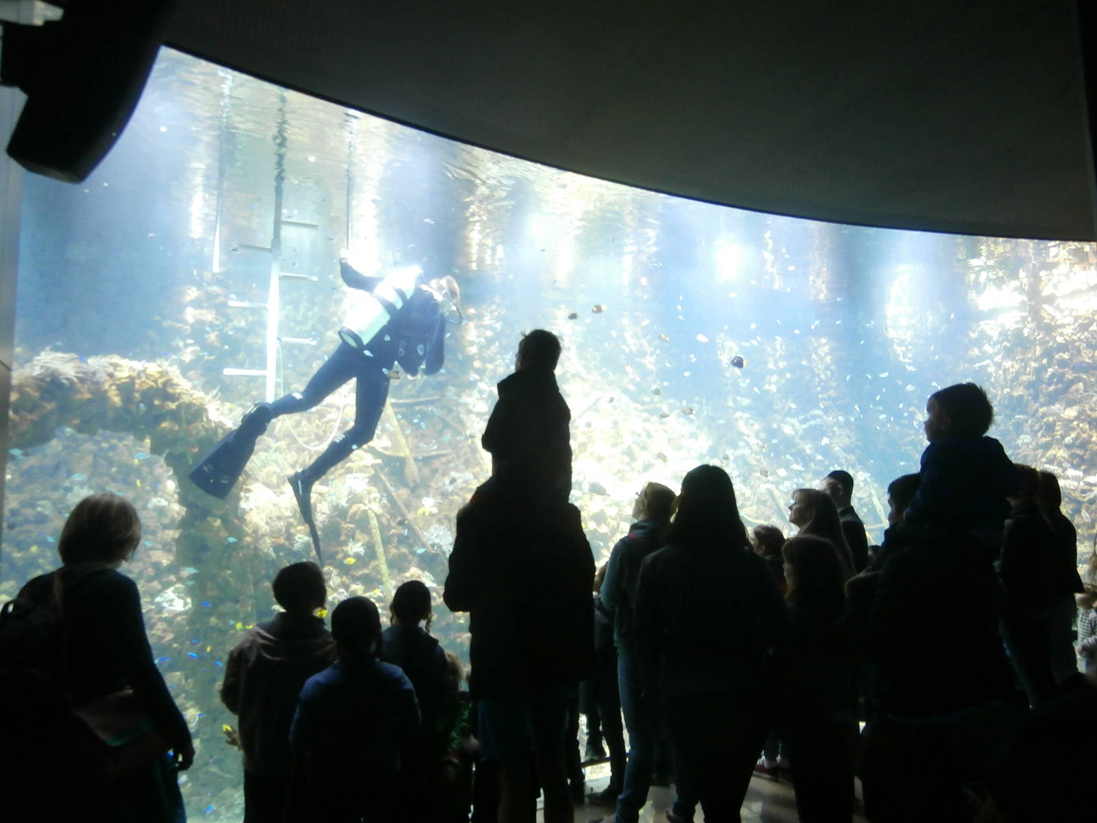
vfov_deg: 56.8
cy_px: 412
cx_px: 548
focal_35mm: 24
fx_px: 761
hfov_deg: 71.6
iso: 200
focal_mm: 4.2
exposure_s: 1/20
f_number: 3
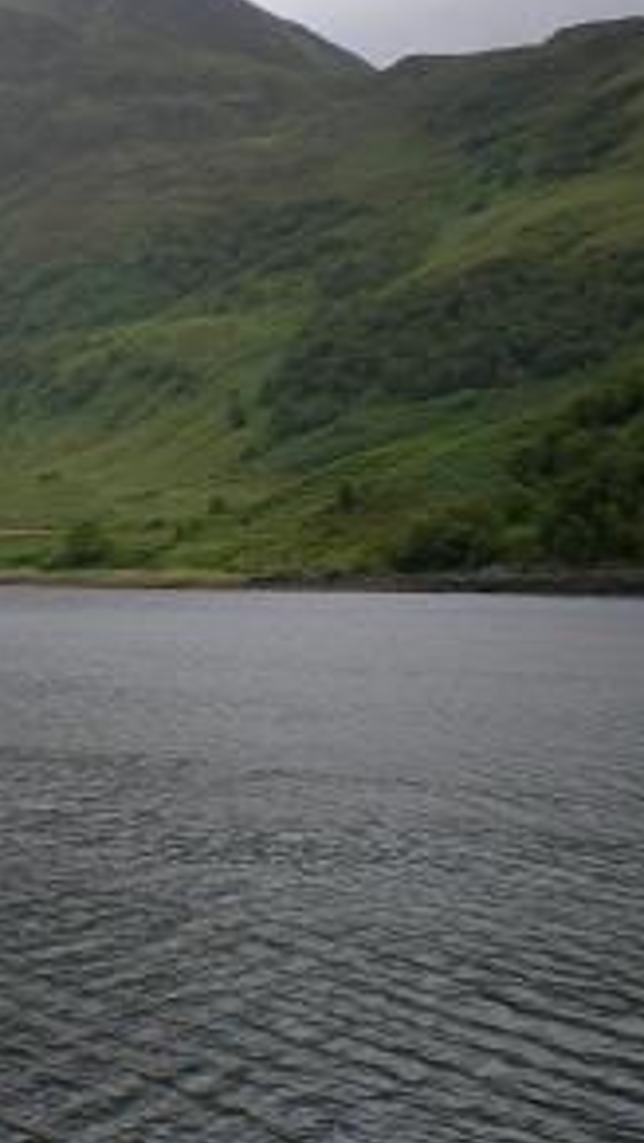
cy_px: 475
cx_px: -357
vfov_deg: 28.2
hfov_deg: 14.8
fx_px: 2274
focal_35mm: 75
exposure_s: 1/125
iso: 64
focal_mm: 6.3
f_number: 4.6
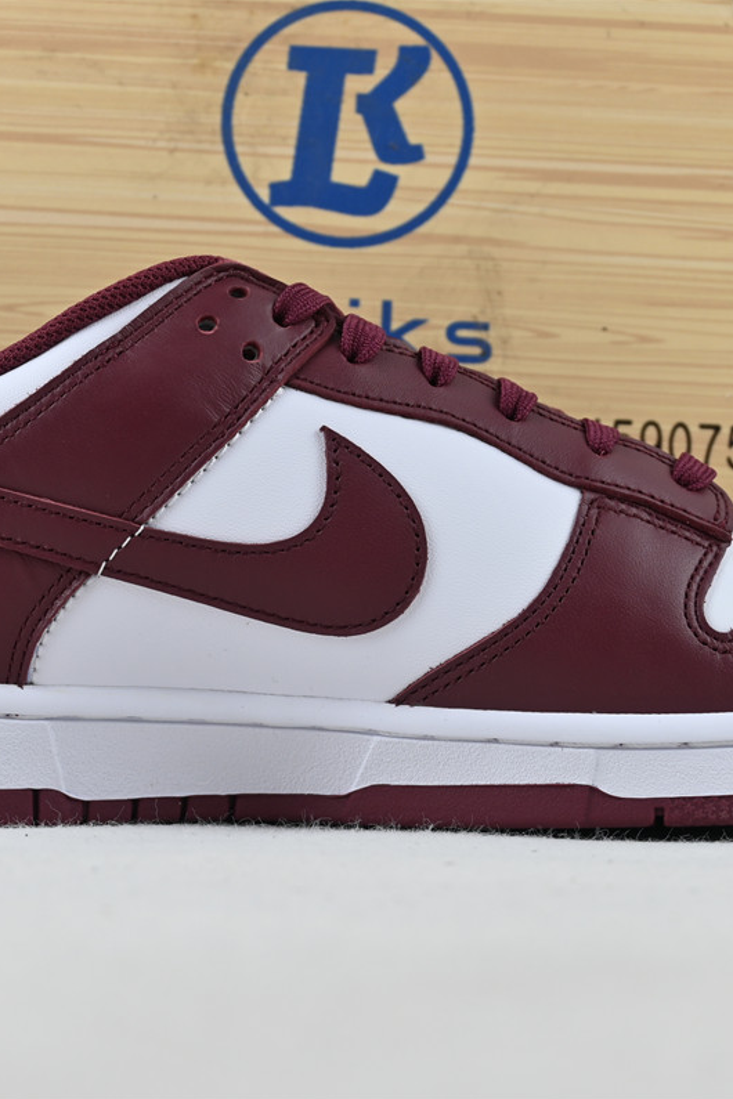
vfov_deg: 27.1
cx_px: 360
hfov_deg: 18.2
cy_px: 552
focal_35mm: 75
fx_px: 2283
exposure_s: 1/60
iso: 100
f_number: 5
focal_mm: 33
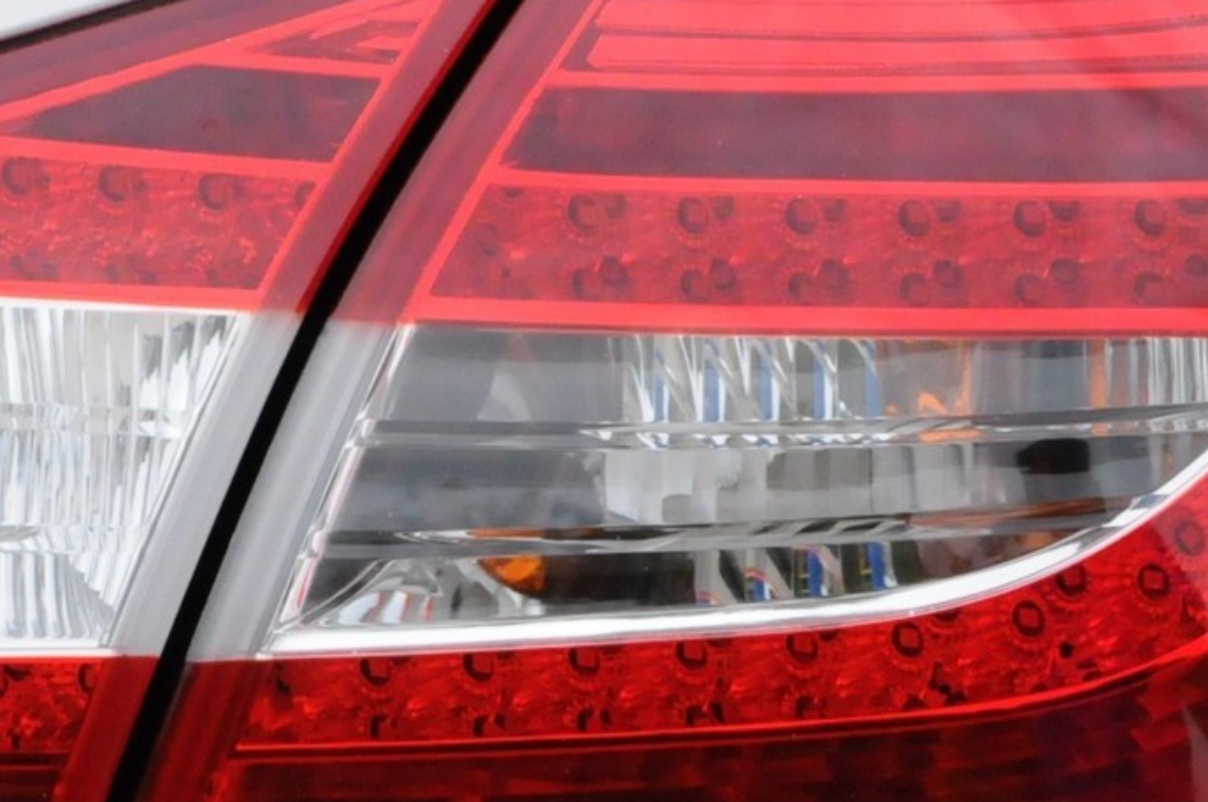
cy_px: 499
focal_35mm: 300
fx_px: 10049
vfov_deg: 4.6
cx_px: 639
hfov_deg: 6.9
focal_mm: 55
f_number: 8
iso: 2000
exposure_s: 1/1000
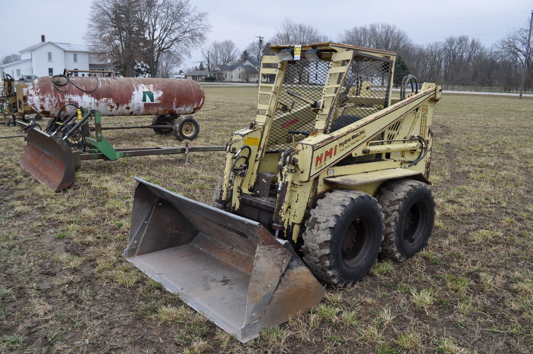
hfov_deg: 62.0
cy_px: 177
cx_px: 266
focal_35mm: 30
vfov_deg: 43.5
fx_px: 444
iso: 200
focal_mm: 20
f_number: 6.3
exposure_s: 1/160
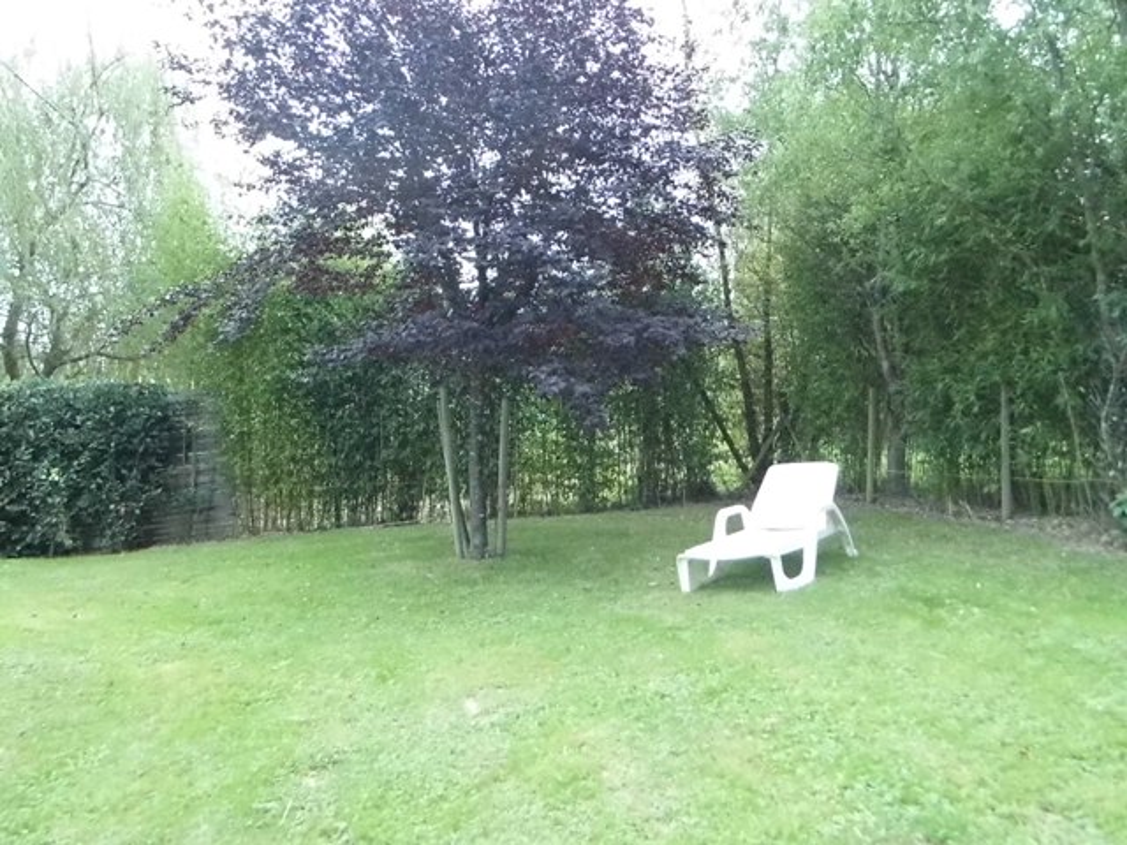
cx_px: 564
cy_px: 422
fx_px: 944
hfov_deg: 61.7
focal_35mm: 29
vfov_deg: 48.2
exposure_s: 1/400
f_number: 9.2
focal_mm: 5.2
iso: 1600
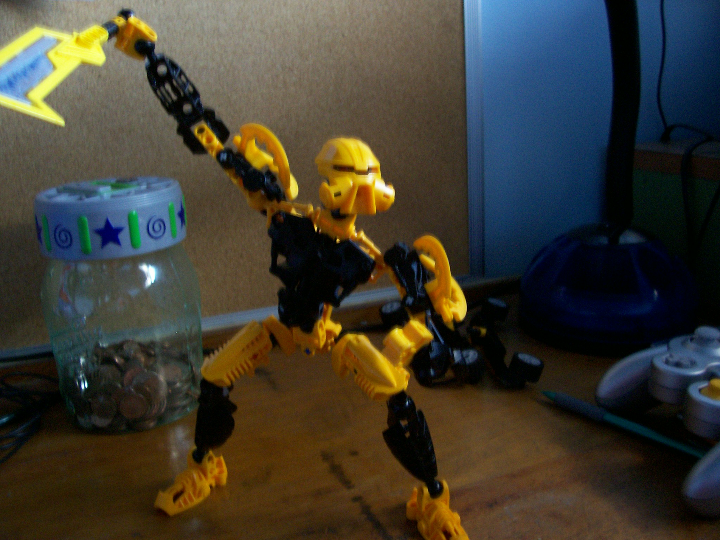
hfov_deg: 54.0
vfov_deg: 41.8
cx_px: 360
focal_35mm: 34
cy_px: 270
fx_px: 707
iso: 160
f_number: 2.7
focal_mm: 5.6
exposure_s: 1/8
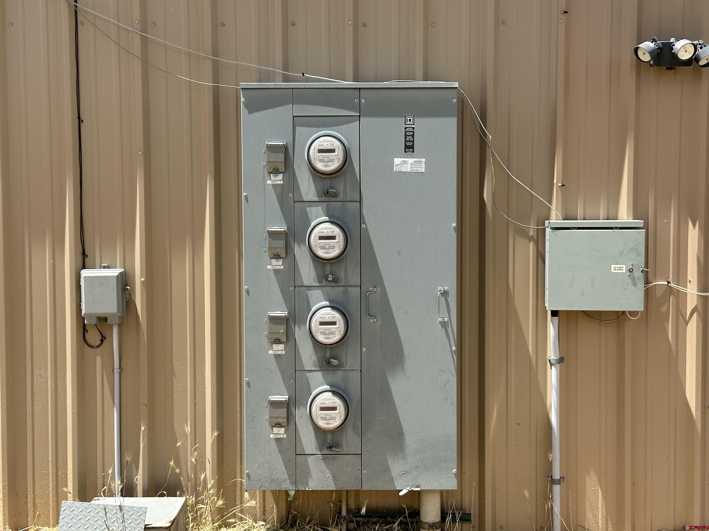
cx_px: 354
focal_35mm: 48
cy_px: 266
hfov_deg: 39.7
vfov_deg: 30.3
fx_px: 983
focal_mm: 6.86
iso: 64
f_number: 1.78
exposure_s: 1/3257
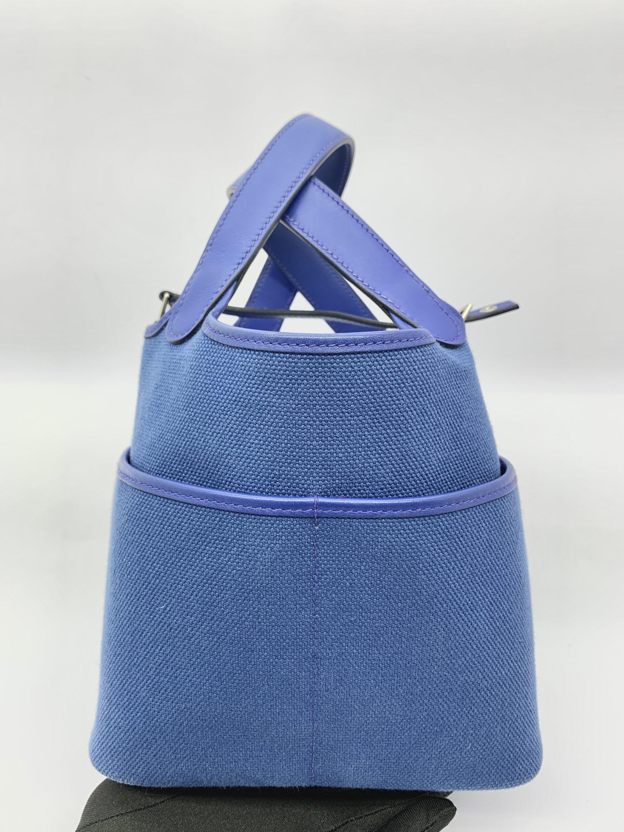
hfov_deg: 53.1
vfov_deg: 67.3
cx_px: 312
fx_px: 625
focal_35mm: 26
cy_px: 416
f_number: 1.8
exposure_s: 1/100
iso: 50
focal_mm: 4.25
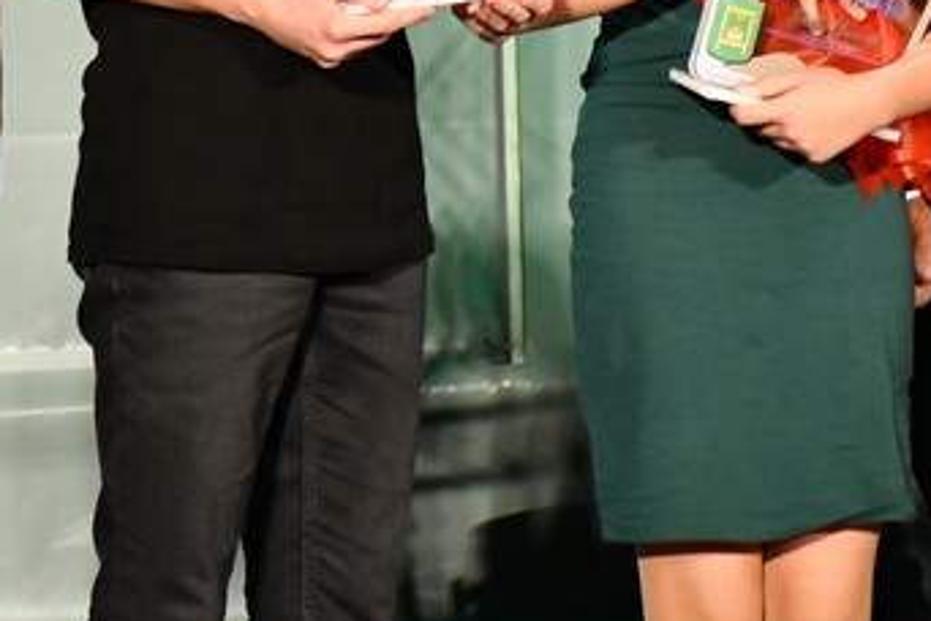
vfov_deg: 3.8
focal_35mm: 359
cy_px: -241
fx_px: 9283
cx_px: 283
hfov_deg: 5.7
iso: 3200
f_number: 5.3
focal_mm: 80
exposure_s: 1/250
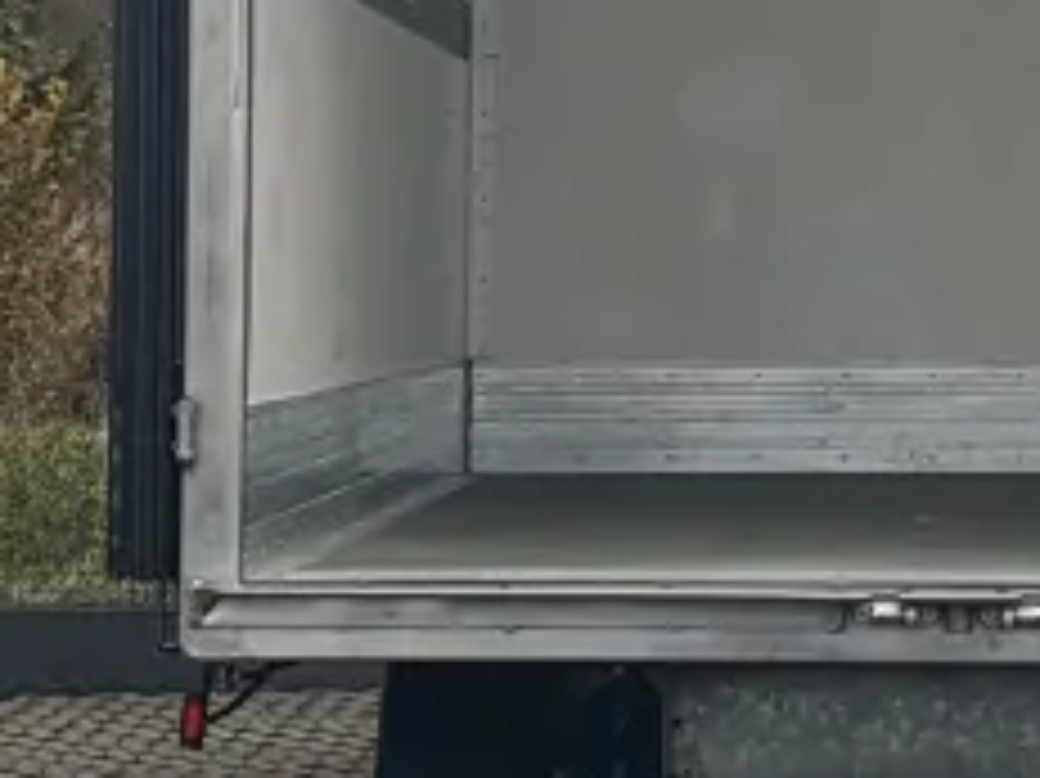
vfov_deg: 20.0
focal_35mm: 72
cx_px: 941
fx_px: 2162
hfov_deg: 26.1
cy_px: 67
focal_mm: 4.2
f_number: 1.7
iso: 40
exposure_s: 1/50
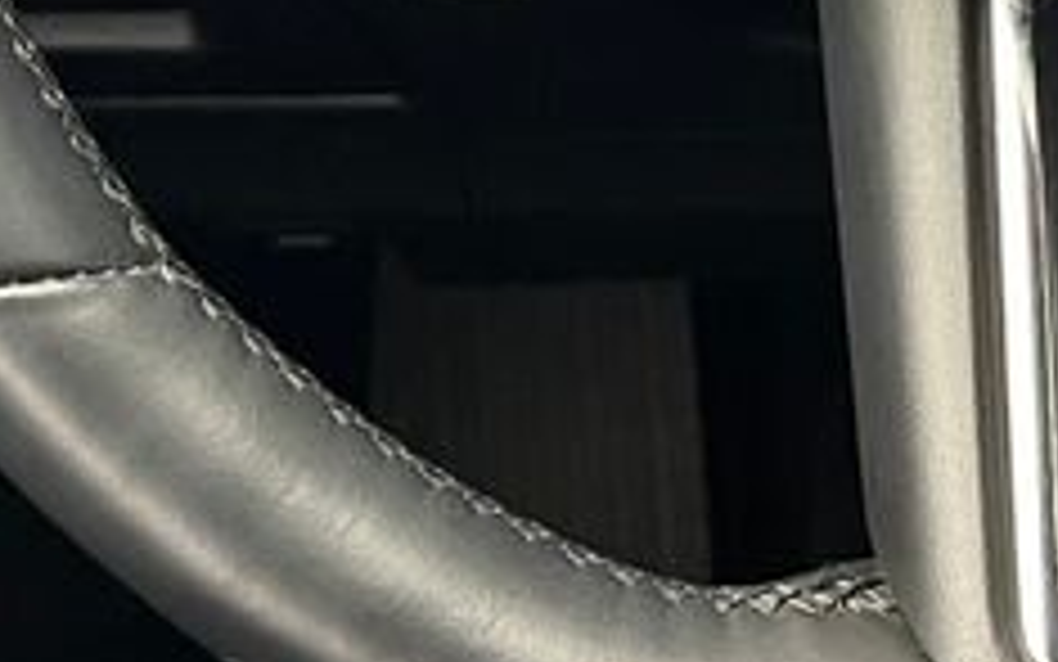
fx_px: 3461
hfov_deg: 16.7
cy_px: -603
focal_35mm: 120
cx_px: 1216
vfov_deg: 10.2
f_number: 1.6
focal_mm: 5.1
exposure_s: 1/51
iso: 500
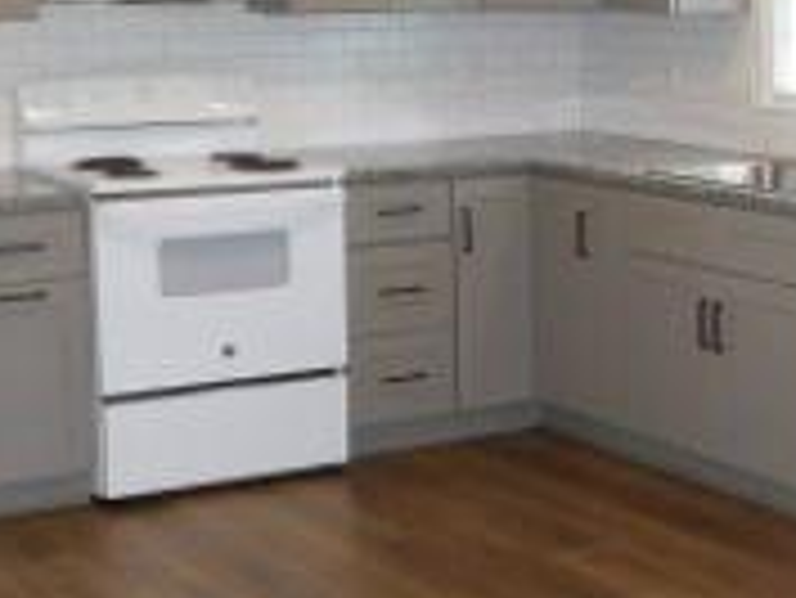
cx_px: 702
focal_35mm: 83
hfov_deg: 23.0
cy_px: 319
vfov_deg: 17.8
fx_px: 1910
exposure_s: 1/30
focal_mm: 4
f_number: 3
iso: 200
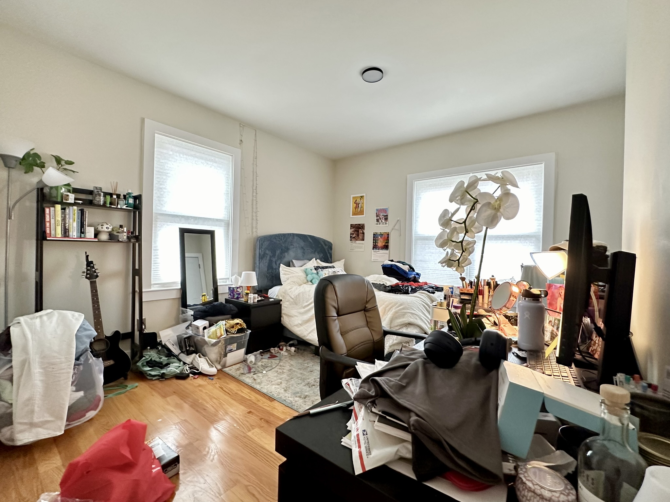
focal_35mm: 14
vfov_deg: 85.7
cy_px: 251
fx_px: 271
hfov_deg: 102.1
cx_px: 335
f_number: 2.2
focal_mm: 2.22
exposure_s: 1/60
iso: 400
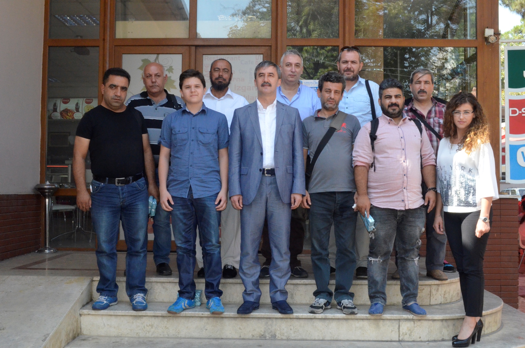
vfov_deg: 31.8
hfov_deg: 46.5
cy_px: 174
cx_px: 262
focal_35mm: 42
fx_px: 611
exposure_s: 1/200
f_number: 18
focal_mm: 28
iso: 3200
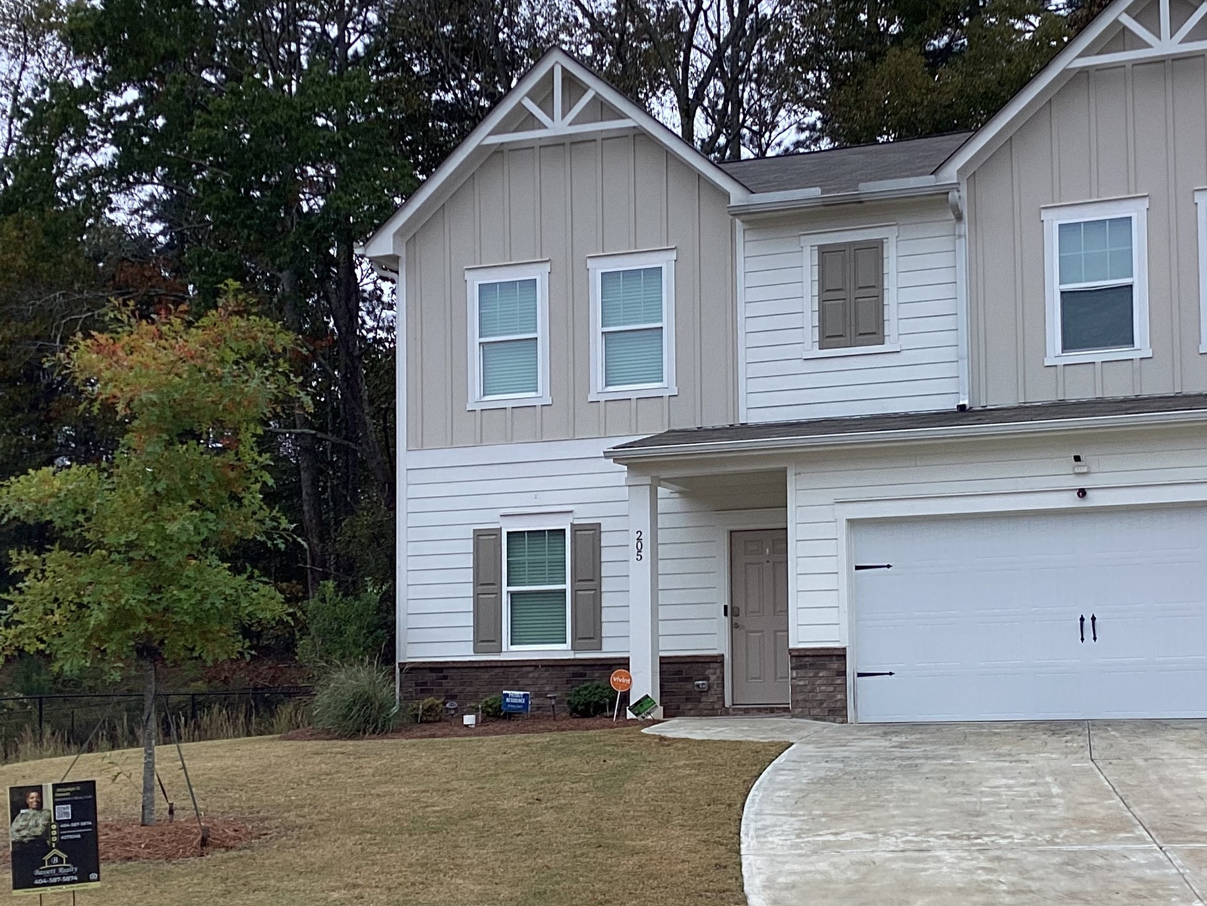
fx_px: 1814
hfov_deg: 36.6
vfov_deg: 27.9
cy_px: 579
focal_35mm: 52
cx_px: 737
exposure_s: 1/231
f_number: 2.4
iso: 25
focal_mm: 3.3
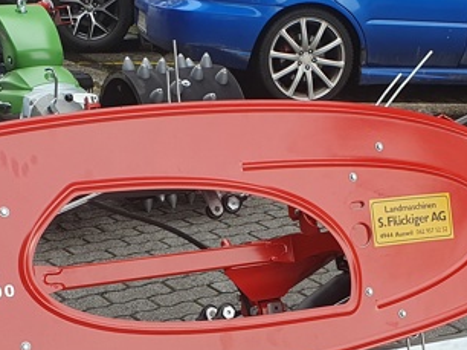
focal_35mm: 68
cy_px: 312
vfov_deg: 21.1
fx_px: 917
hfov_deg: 28.6
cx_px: 264
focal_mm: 4.32
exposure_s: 1/127
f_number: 2.4
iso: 50
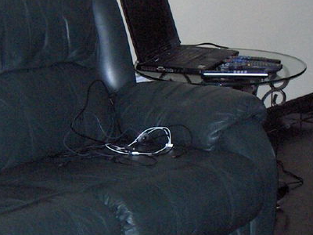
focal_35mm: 156
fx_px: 1411
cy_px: 162
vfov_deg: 9.5
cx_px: 171
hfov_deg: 12.7
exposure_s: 1/60
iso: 146
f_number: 2.8
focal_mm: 8
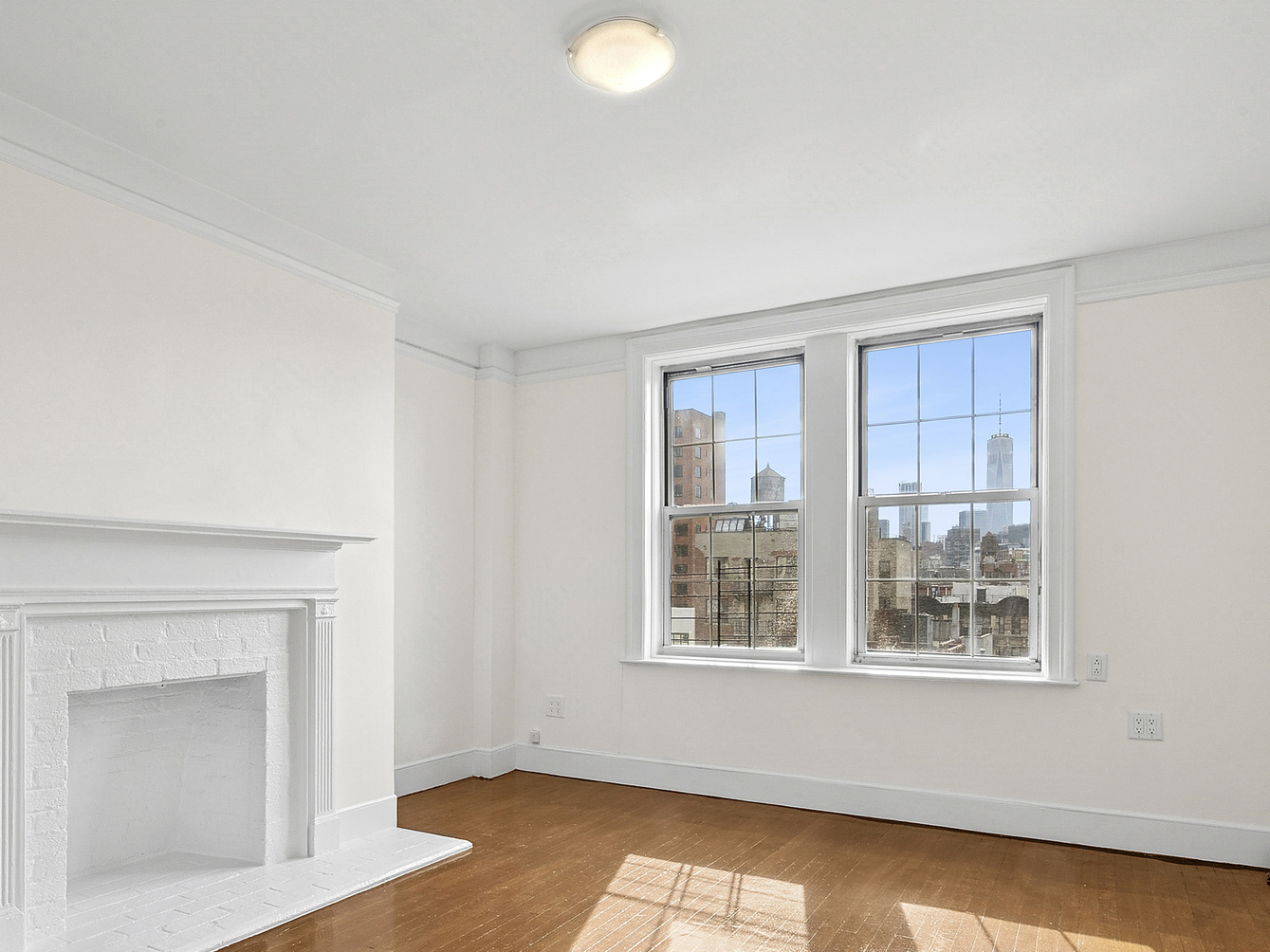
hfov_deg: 73.8
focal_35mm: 23
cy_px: 578
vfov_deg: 58.3
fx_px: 844
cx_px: 587
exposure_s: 1/80
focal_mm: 16
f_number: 16
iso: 800
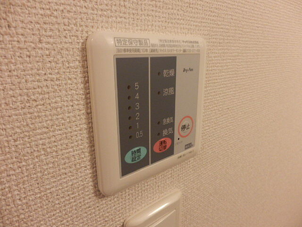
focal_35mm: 24
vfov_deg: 56.8
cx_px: 151
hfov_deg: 71.6
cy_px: 114
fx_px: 209
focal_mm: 4.2
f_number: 3
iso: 400
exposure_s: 1/30
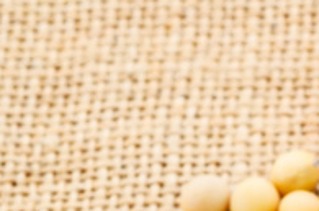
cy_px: 165
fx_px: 3474
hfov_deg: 5.2
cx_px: 655
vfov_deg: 3.5
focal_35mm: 393
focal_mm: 60
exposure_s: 1/5
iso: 100
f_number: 11
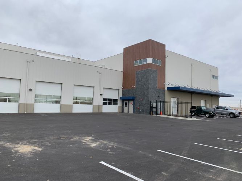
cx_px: 121
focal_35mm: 26
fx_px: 182
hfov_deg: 67.3
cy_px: 90
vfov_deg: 53.0
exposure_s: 1/972
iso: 25
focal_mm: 4.25
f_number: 1.8
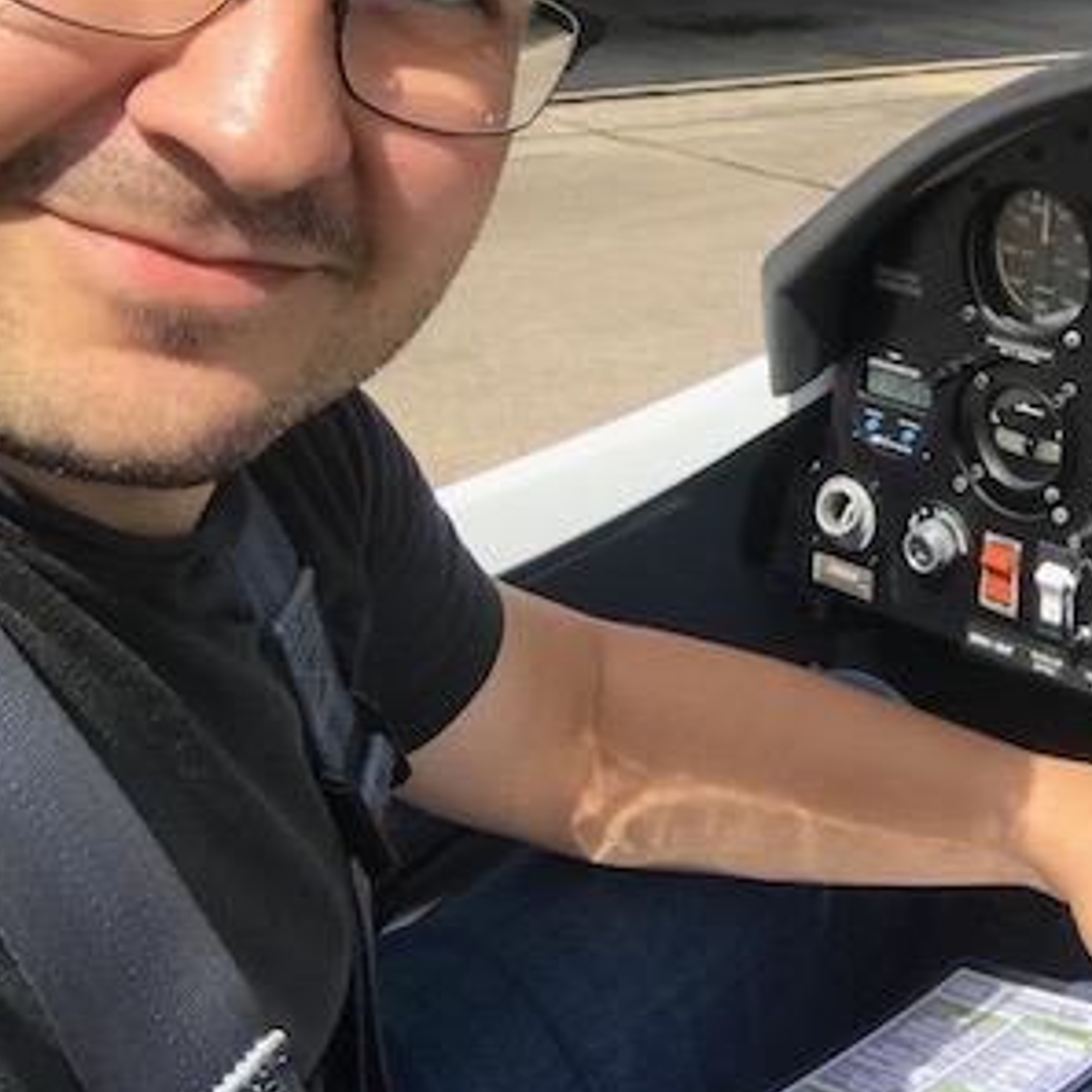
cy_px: 311
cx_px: 1000
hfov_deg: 27.1
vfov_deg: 27.9
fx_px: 2177
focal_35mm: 61
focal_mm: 2.87
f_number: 2.2
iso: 25
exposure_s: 1/1431
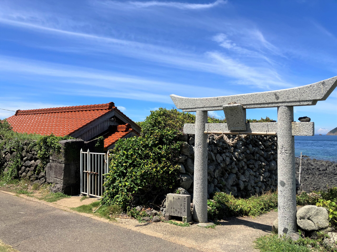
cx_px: 168
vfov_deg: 49.7
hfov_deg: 63.4
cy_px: 126
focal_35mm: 28
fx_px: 273
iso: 32
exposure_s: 1/2114
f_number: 1.8
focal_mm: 3.99
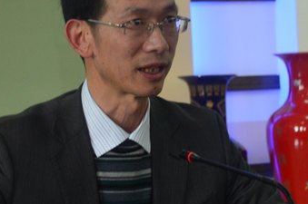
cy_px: 66
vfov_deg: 8.0
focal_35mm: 170
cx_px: 110
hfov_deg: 12.1
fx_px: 1452
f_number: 4.8
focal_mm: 48
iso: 800
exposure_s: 1/30
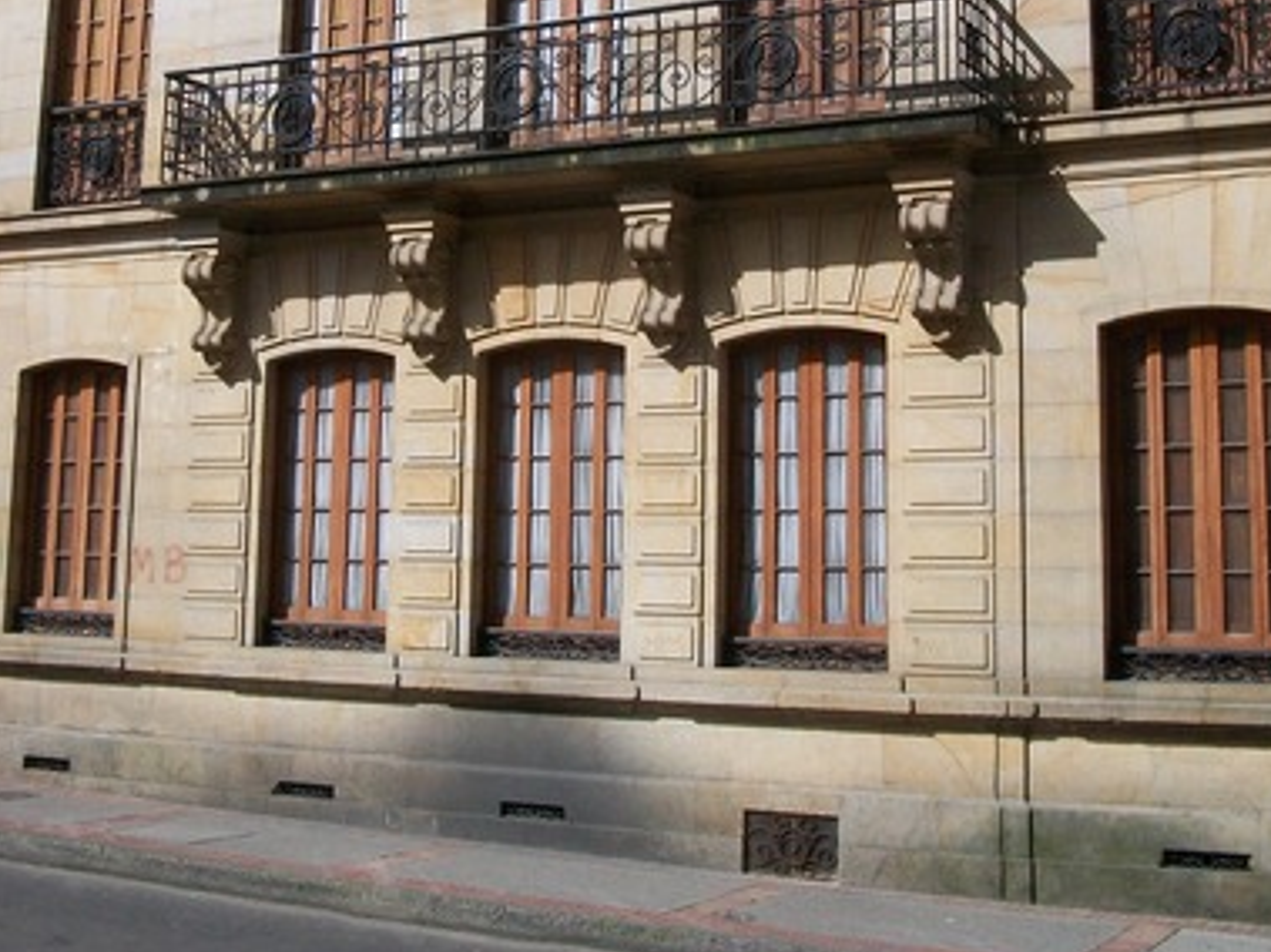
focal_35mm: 54
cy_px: 154
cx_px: 617
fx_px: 1982
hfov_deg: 35.6
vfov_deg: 26.4
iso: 80
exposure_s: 1/640
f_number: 5.5
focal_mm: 5.7
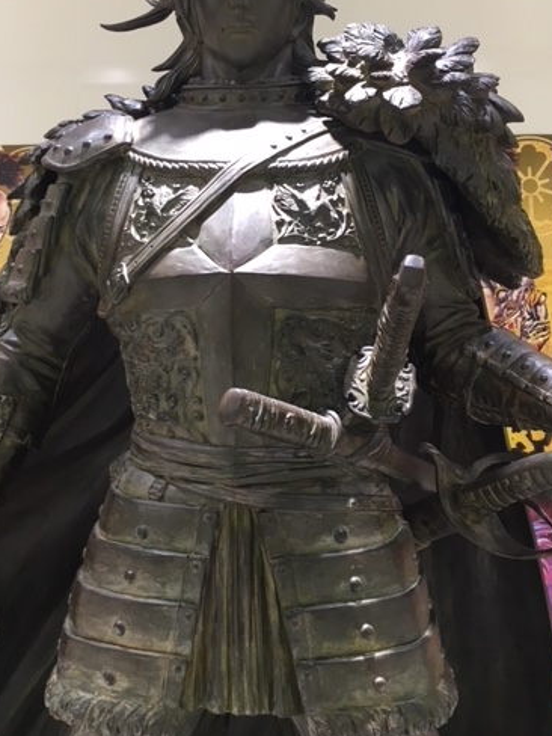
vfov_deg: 48.5
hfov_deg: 37.7
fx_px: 808
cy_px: 273
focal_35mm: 38
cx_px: 258
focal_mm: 4.15
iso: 64
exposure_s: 1/30
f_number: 2.2
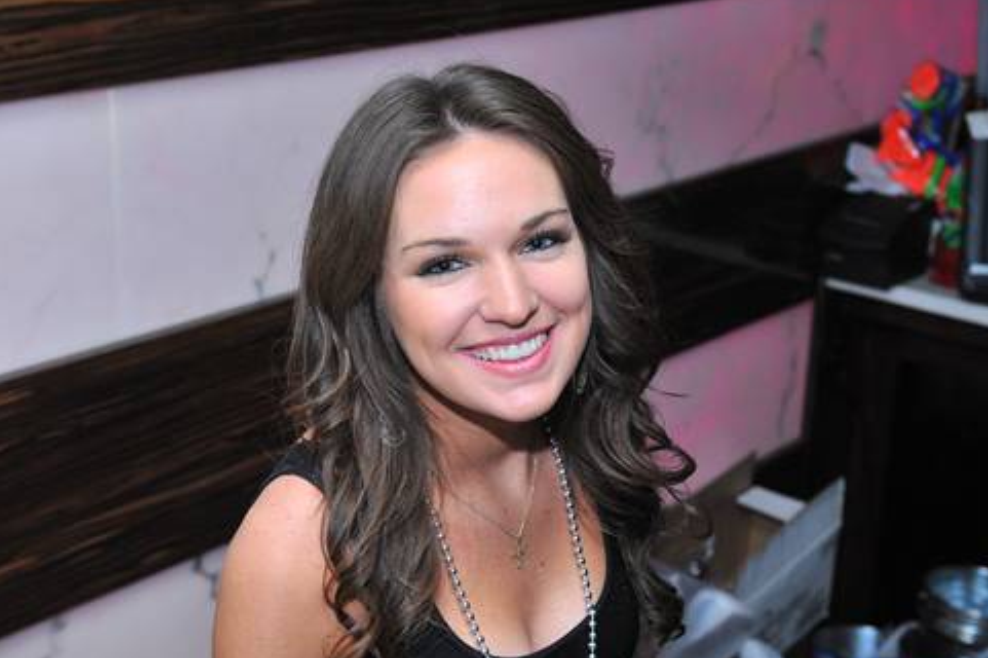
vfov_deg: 21.2
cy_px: 321
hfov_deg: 31.4
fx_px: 1755
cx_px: 557
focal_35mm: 64
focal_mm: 56
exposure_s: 1/100
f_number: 6.3
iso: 1600
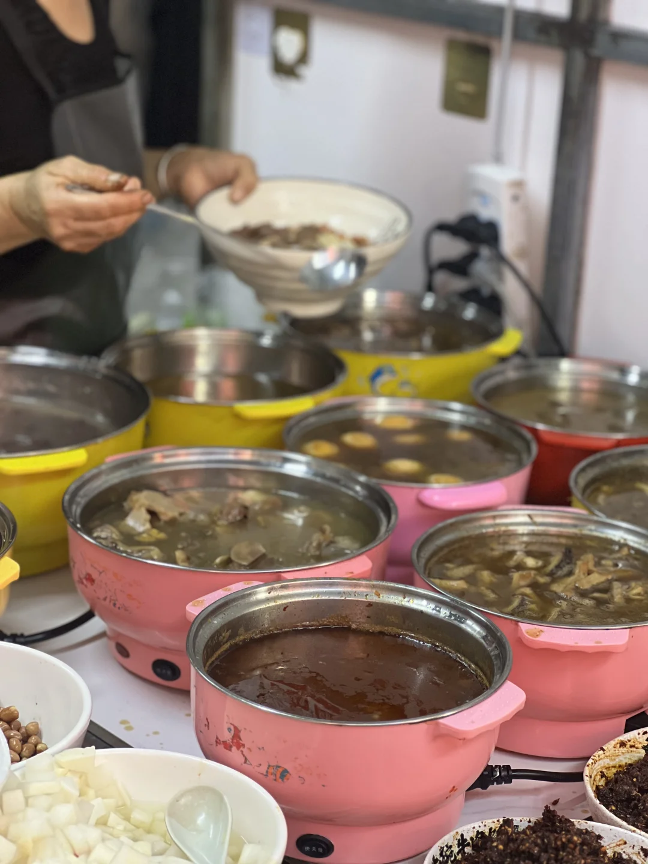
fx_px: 1922
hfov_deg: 19.1
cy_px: 432
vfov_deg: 25.3
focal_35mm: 77
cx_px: 324
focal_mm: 9
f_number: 2.8
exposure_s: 1/33
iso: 320
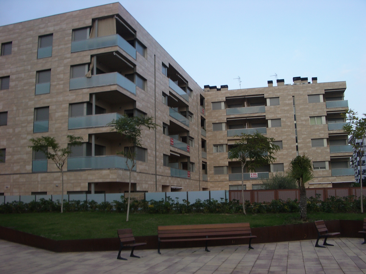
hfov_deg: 52.6
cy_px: 137
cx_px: 183
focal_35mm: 35
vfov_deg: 40.7
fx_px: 370
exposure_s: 1/100
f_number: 4.3
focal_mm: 5.8
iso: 80
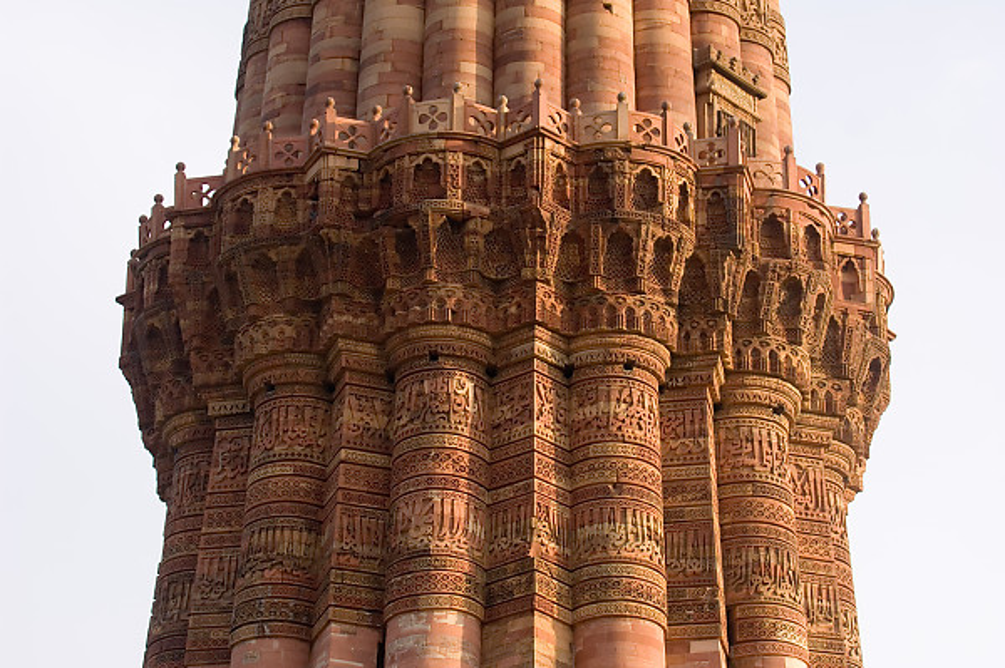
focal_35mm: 120
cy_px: 334
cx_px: 502
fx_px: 3347
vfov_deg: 11.4
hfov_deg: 17.1
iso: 100
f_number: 3.2
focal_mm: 80
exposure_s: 1/320
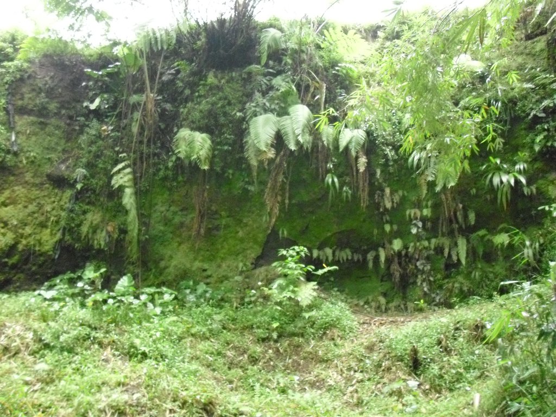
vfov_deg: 37.7
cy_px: 208
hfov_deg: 49.0
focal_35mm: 38
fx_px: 610
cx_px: 278
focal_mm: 6.2
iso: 800
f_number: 2.8
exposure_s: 1/80
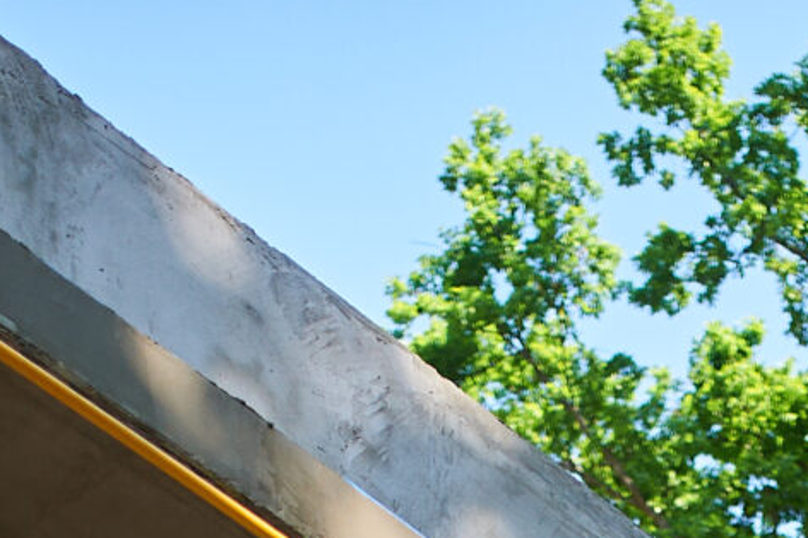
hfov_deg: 13.4
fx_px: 3409
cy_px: 1156
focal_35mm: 152
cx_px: 709
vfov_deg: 8.5
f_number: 1.8
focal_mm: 35
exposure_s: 1/4000
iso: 400
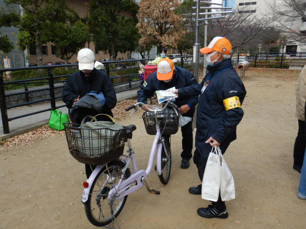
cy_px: 114
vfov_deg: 45.4
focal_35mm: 31
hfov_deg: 58.4
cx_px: 153
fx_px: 274
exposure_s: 1/200
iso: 125
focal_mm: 5.6
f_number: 4.2
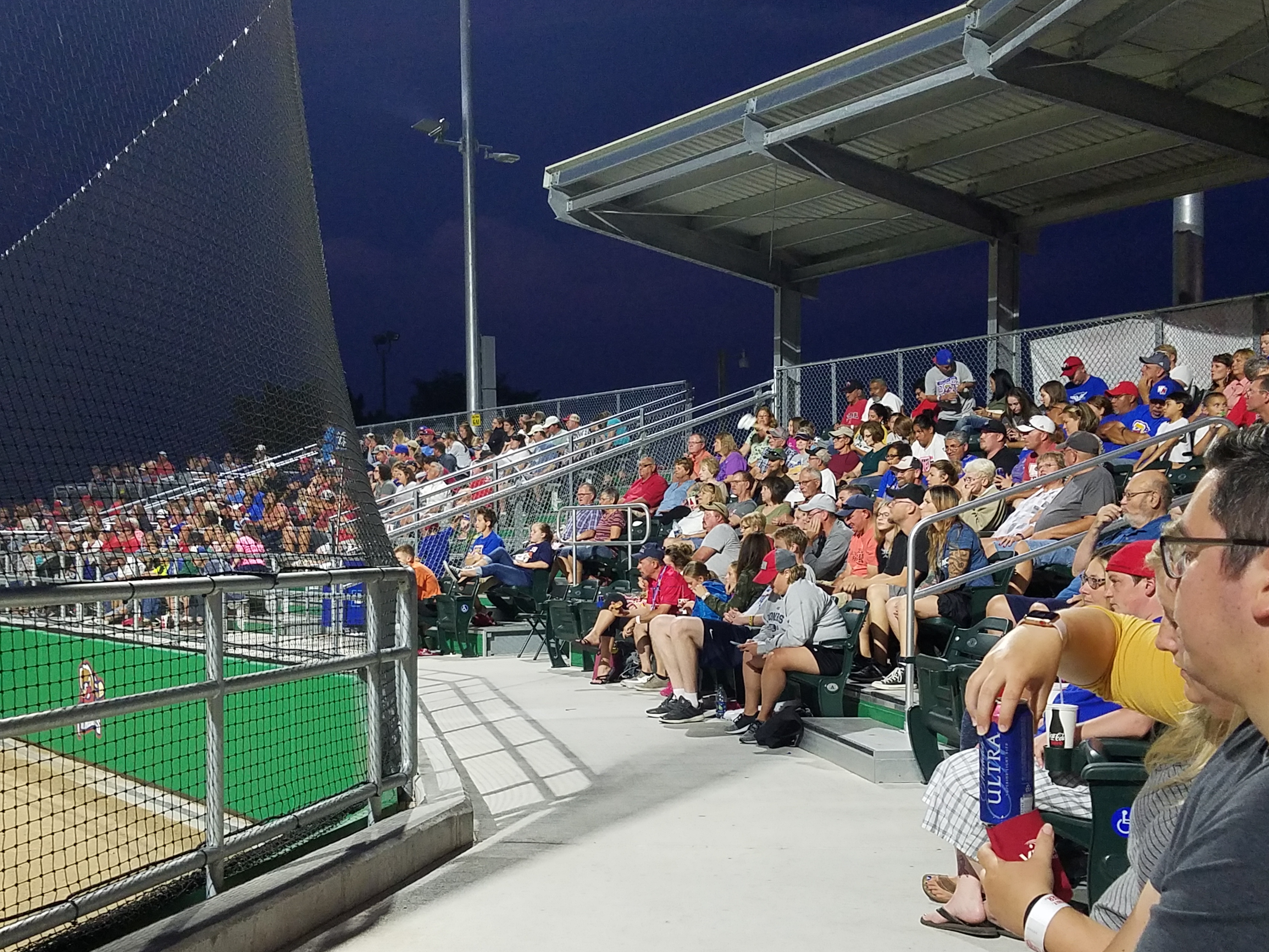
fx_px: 1136
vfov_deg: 45.3
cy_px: 558
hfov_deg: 58.3
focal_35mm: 31
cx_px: 664
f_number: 1.7
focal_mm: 4.2
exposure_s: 1/24
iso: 160
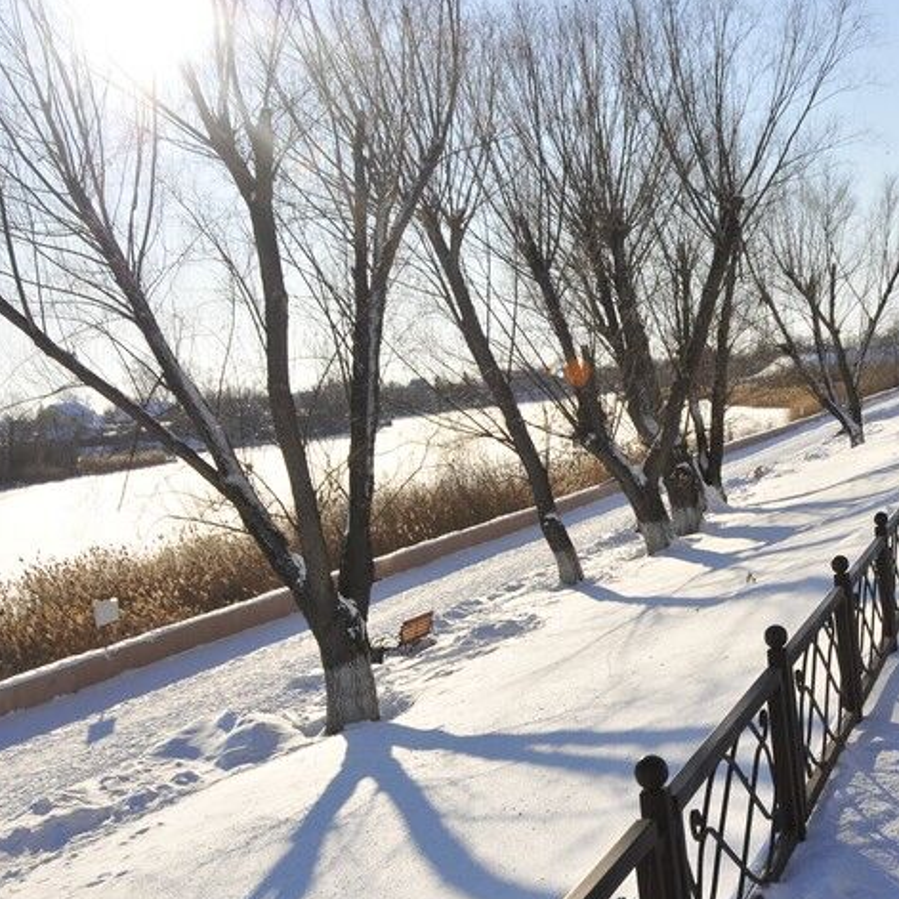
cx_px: 716
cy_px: 465
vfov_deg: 27.4
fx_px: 1843
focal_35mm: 63
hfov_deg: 26.9
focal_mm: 29
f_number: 7.1
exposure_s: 1/2000
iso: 400
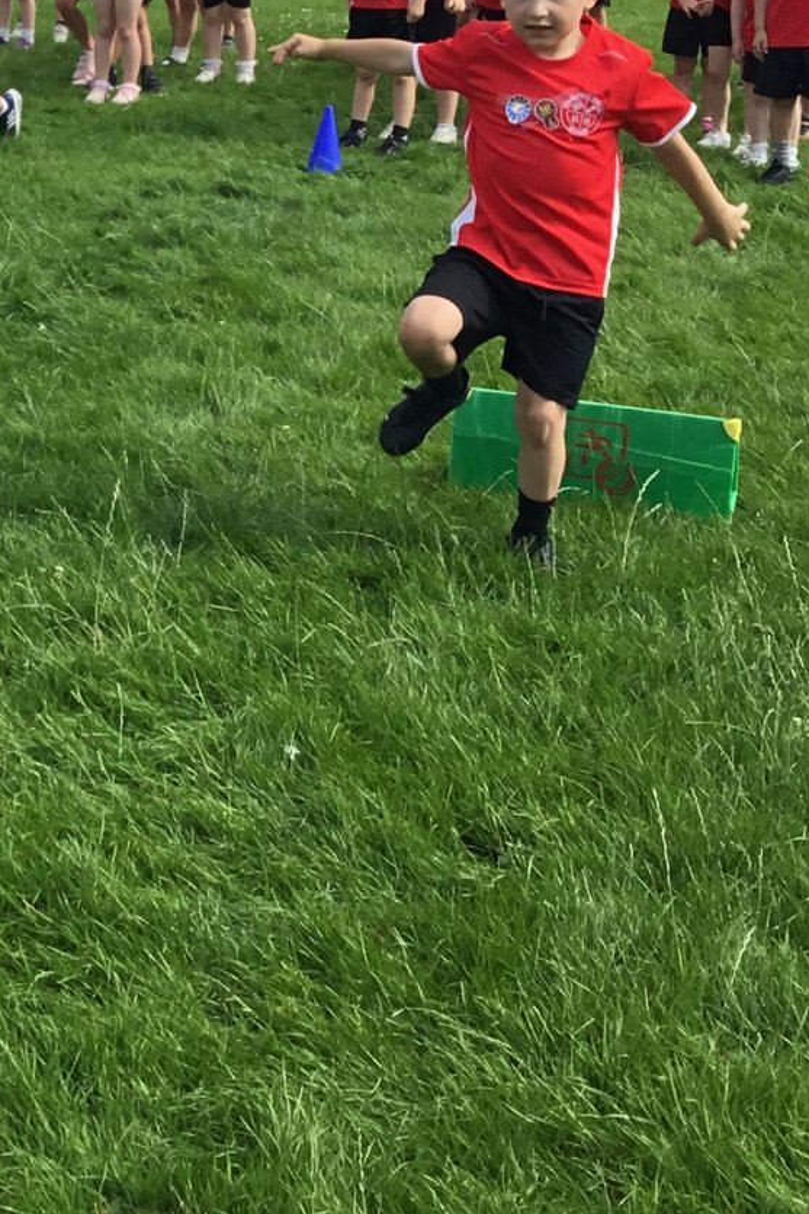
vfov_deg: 25.3
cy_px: 263
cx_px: -221
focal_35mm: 79
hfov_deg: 16.4
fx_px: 2664
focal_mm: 3.3
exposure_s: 1/799
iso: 25
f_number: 2.4
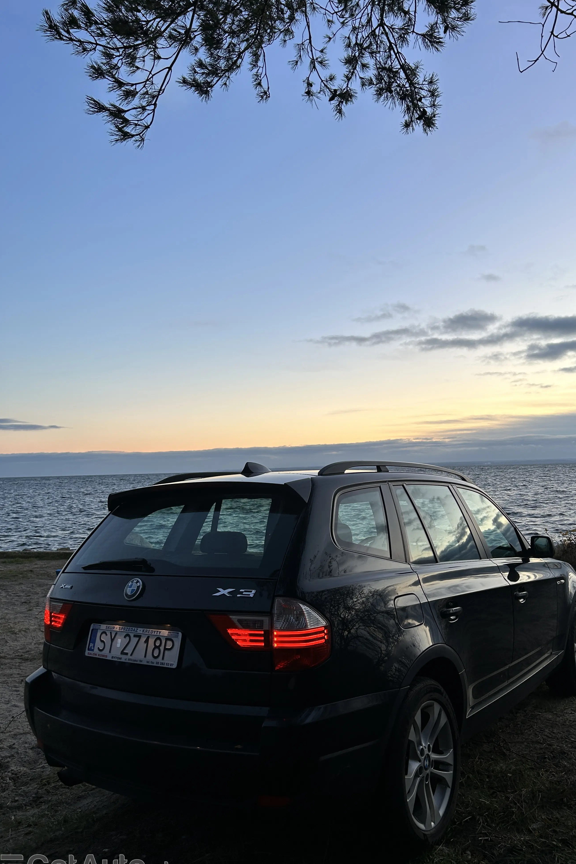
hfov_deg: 46.3
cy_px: 440
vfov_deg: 65.5
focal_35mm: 28
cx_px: 330
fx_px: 672
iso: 40
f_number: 1.5
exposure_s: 1/121
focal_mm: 5.7
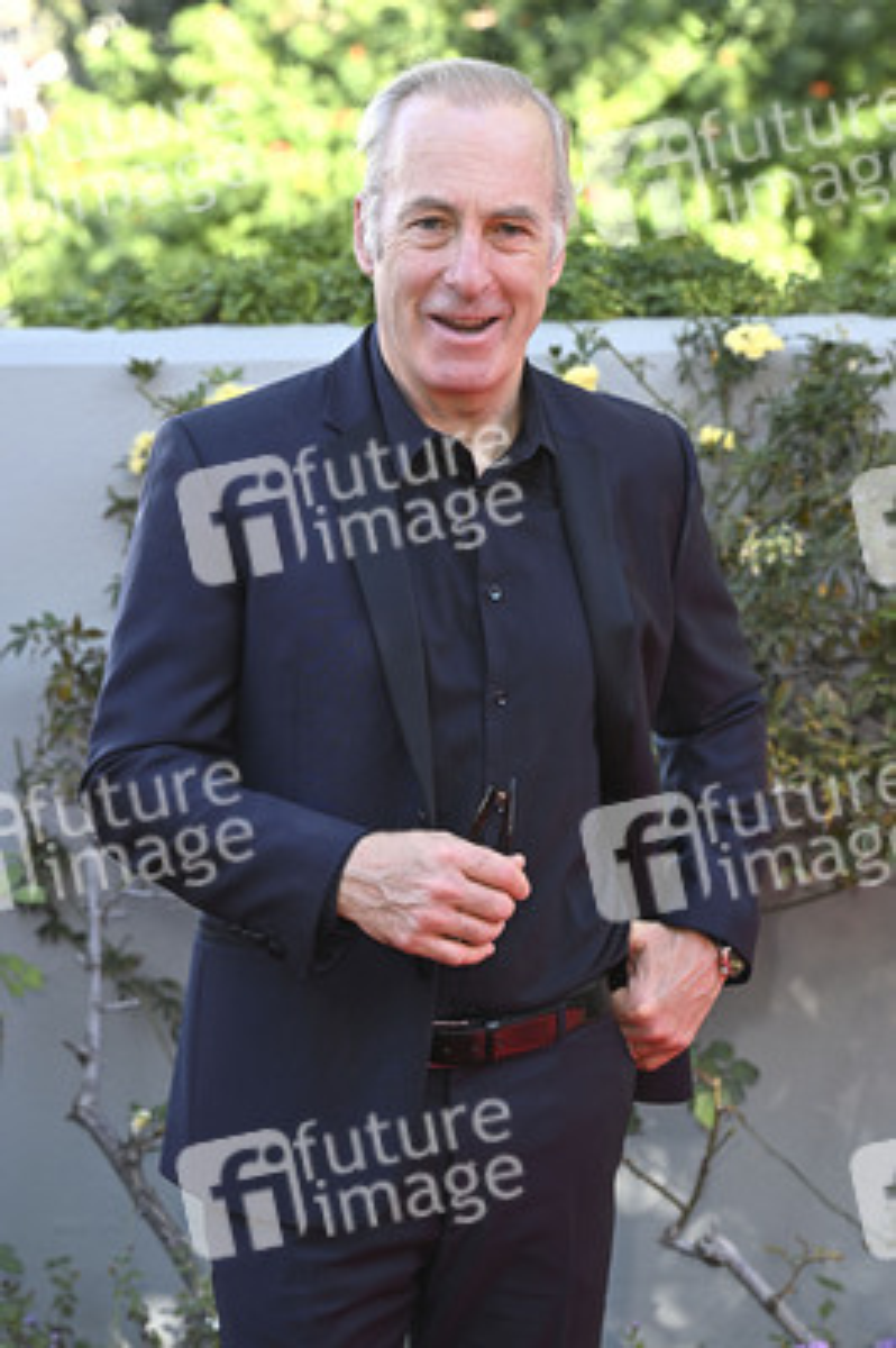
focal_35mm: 85
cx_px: 448
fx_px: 3179
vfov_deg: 23.9
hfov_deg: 16.0
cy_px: 674
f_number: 5.6
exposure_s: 1/320
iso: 640
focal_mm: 85
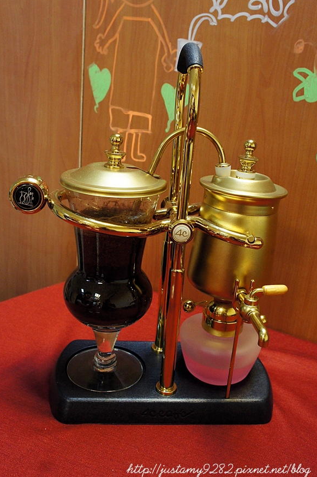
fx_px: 450
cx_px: 161
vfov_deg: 55.8
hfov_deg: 38.8
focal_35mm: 34
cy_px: 242
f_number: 7.1
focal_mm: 22
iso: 1600
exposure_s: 1/15
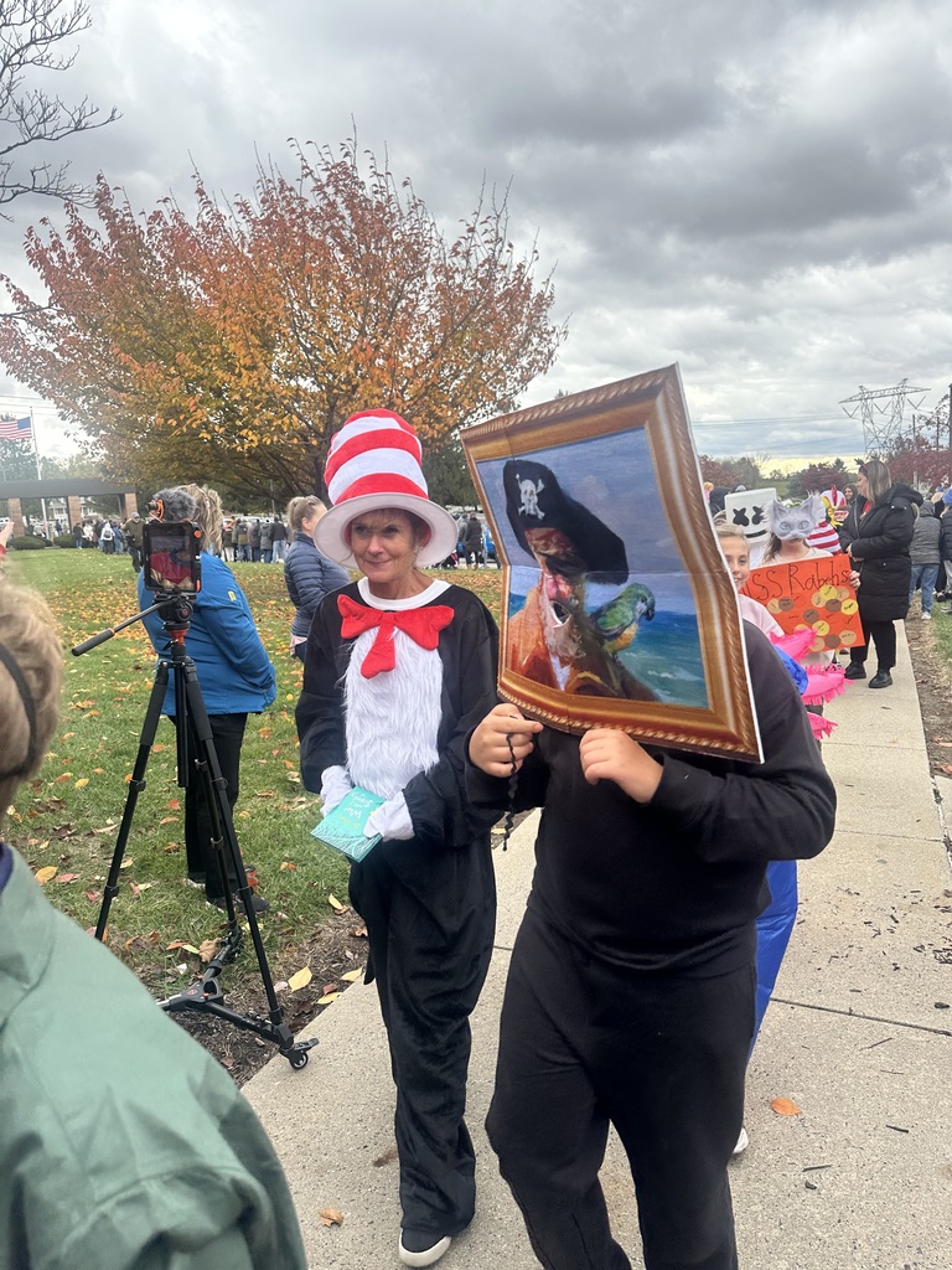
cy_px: 635
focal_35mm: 24
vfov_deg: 71.6
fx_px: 880
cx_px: 476
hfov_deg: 56.8
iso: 80
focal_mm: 6.86
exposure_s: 1/718
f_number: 1.78
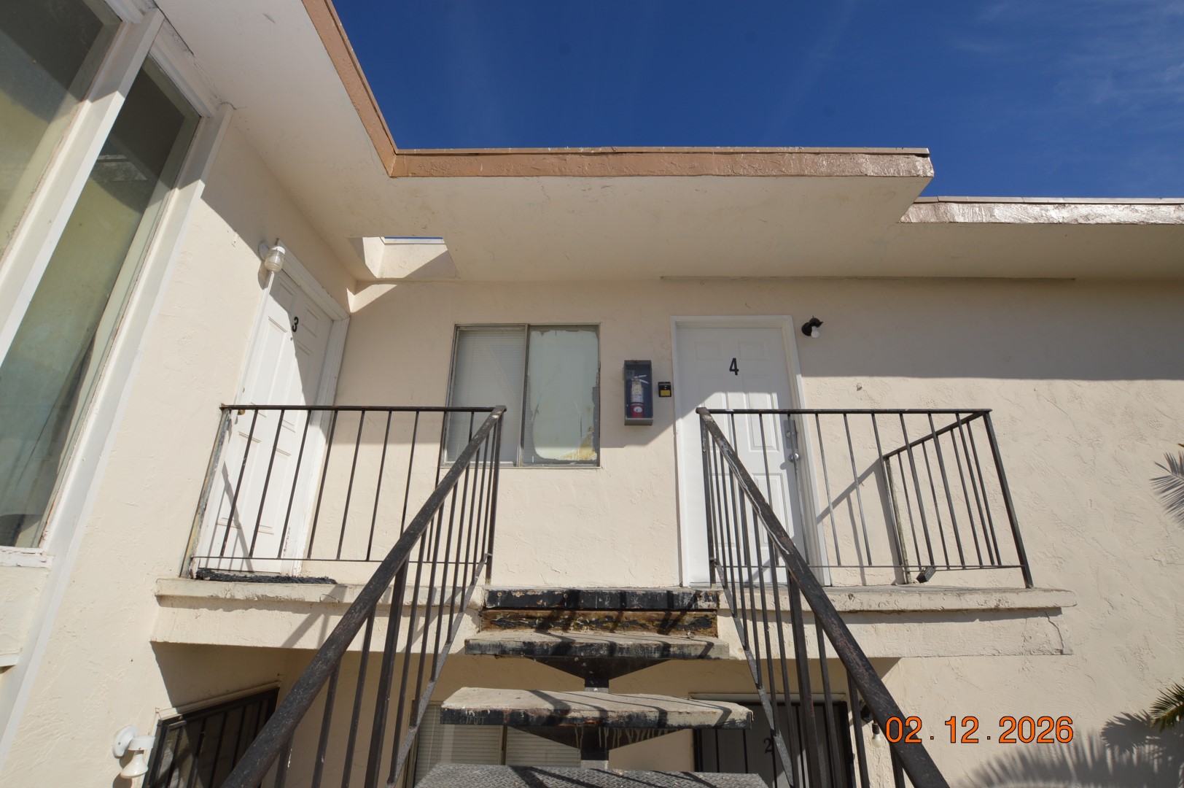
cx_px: 592
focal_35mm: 15
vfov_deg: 77.2
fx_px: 493
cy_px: 394
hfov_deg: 100.4
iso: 100
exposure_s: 1/200
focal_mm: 10
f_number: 13
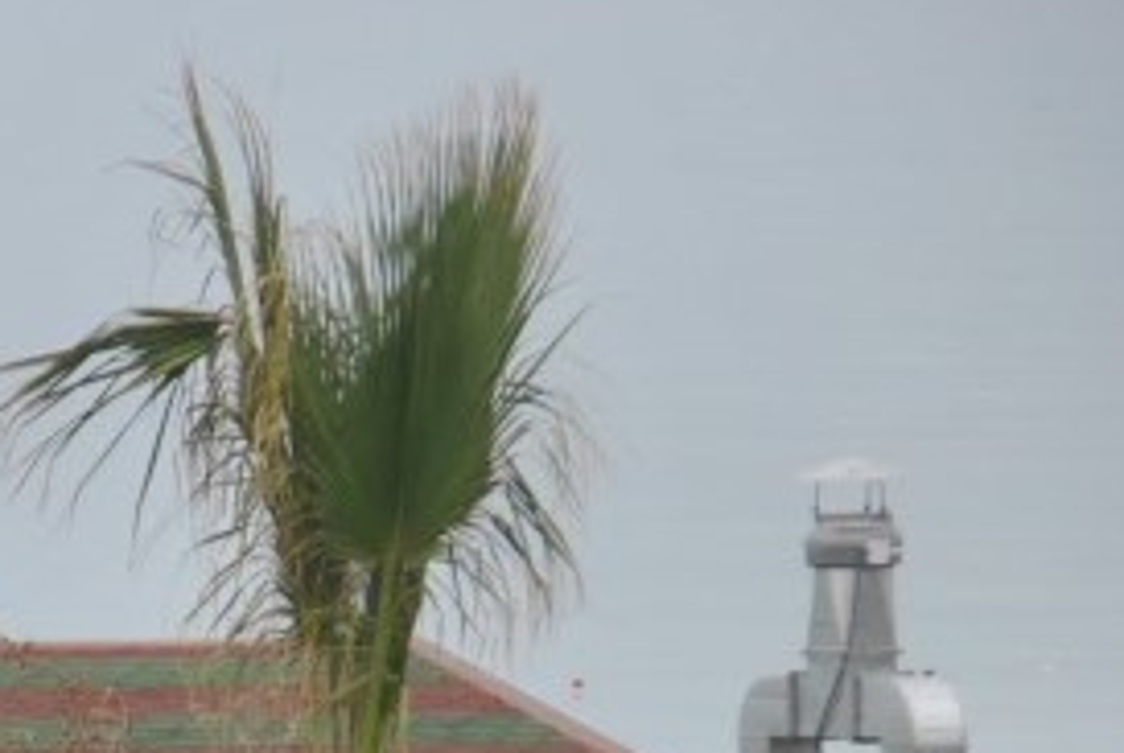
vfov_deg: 2.7
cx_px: -1105
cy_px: 1494
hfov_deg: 3.9
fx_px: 16168
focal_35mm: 517
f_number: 5.6
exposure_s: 1/500
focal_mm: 82
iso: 200
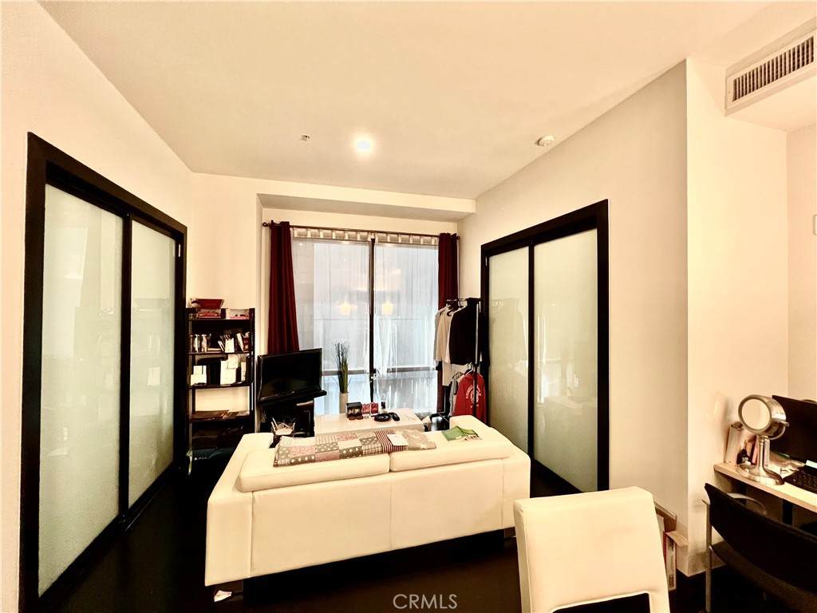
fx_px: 307
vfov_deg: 89.9
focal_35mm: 13
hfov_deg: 106.2
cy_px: 306
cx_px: 408
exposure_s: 1/60
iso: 500
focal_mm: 1.57
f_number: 1.8
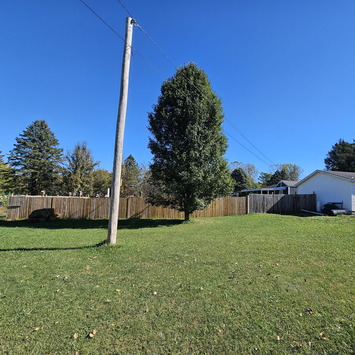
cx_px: 227
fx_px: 186
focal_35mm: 16
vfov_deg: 87.4
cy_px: 182
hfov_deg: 85.3
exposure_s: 1/1785
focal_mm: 2.2
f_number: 2.2
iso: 50
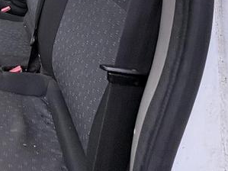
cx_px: -50
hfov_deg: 34.9
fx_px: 277
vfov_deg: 25.8
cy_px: -83
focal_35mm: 42
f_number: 2.2
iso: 64
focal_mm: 2.22
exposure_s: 1/183
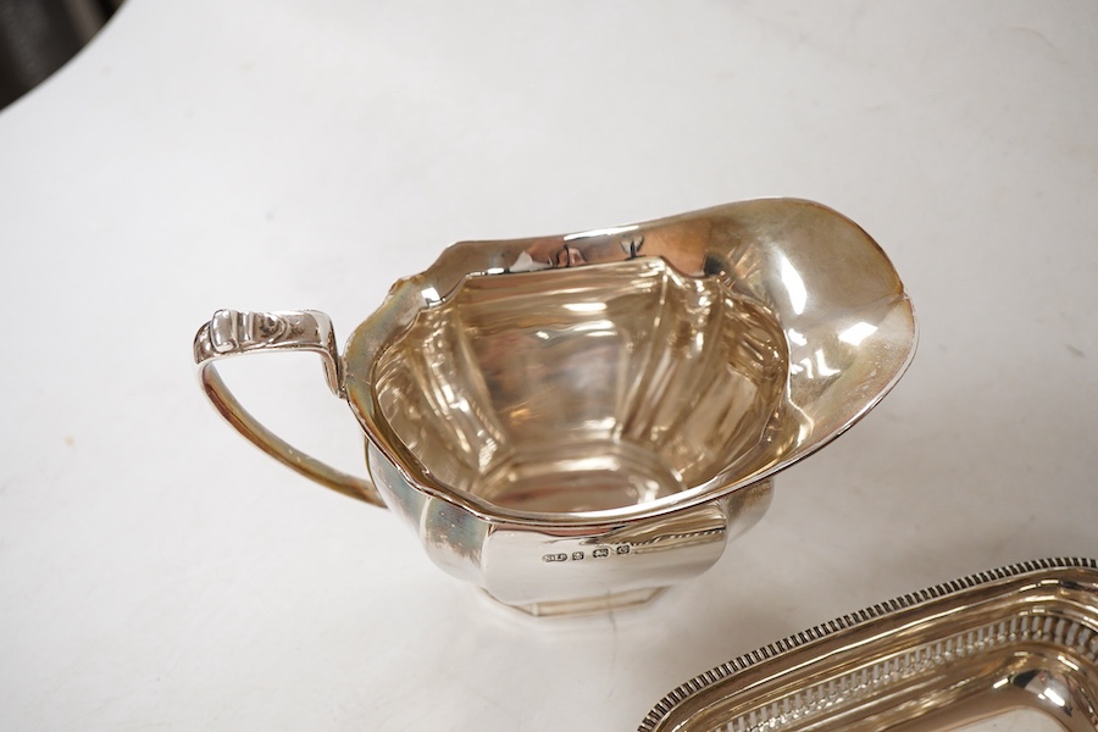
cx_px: 549
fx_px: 1372
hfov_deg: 43.6
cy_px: 366
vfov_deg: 29.9
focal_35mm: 45
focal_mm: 30
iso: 1250
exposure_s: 1/125
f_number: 8
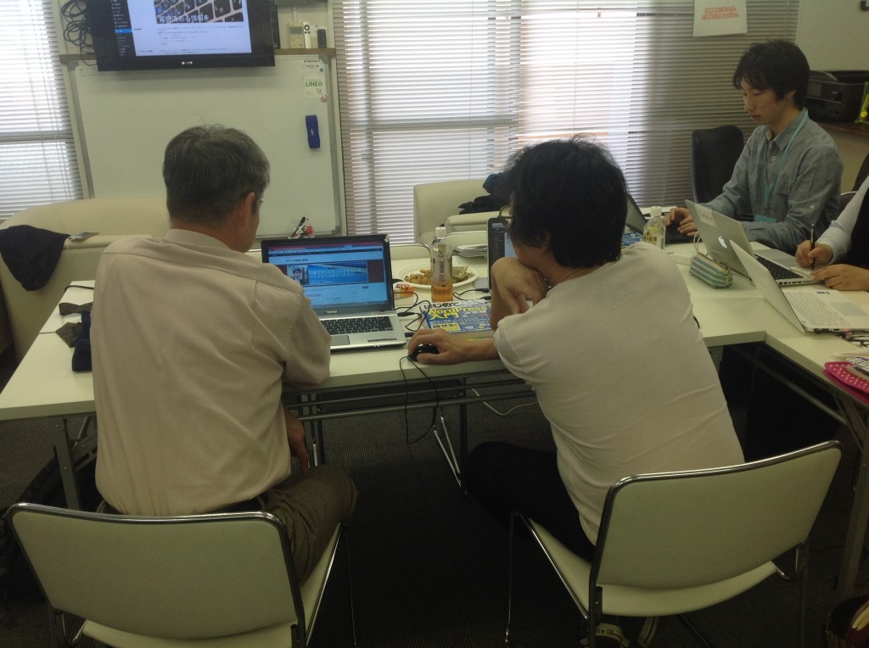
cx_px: 434
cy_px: 324
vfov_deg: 40.6
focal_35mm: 35
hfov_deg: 52.7
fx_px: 877
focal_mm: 4.28
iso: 50
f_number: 2.4
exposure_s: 1/60
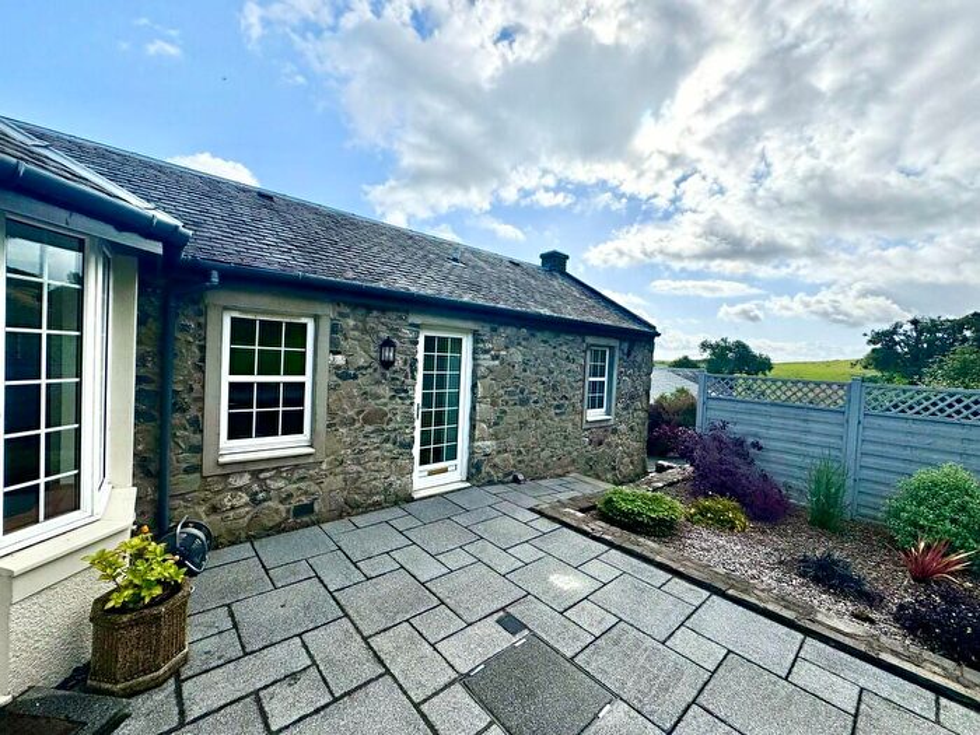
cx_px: 490
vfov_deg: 85.7
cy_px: 368
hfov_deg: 102.1
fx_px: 396
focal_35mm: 14
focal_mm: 2.22
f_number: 2.2
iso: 40
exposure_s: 1/4630
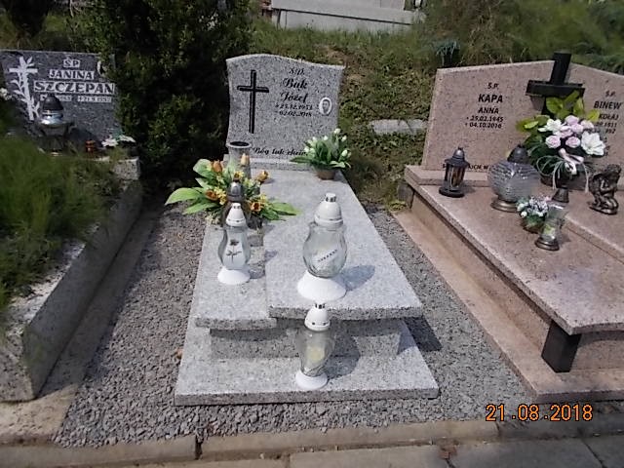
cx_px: 312
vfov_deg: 53.1
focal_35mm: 26
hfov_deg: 67.3
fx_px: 469
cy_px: 234
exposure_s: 1/200
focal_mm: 4.6
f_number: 8
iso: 80
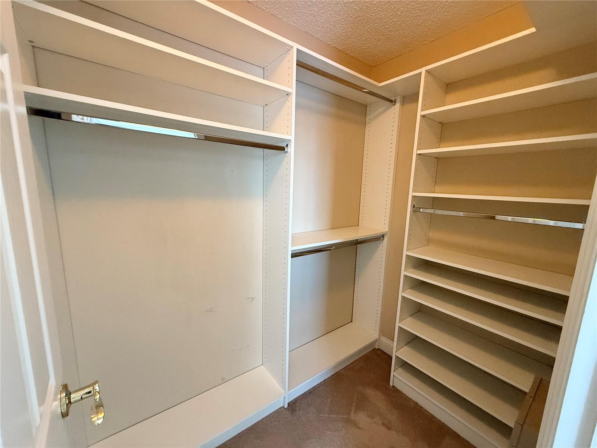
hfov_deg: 102.1
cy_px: 224
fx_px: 241
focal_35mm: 14
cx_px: 298
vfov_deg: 85.7
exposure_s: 1/60
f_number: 2.2
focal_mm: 2.22
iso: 500
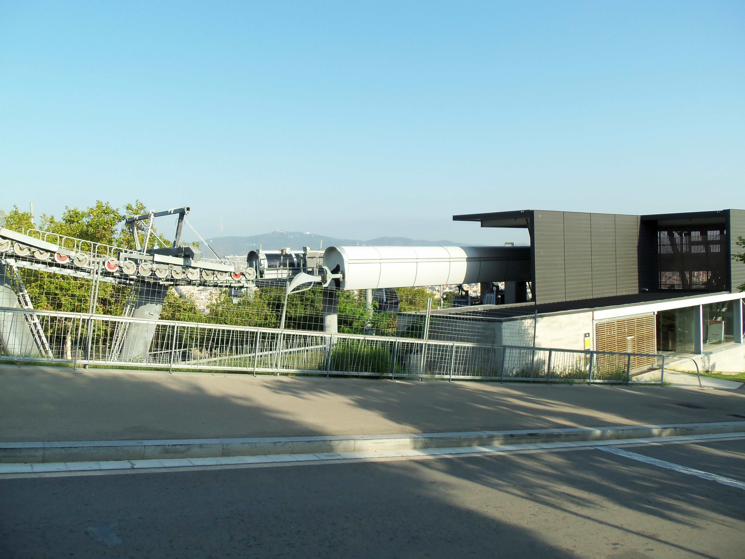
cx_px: 372
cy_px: 280
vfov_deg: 48.2
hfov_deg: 61.7
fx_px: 624
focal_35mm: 29
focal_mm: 5.2
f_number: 3.4
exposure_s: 1/500
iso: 80
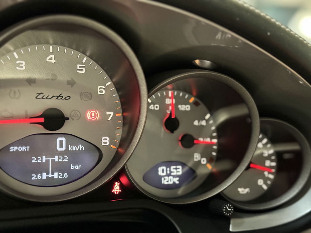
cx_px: 156
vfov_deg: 30.3
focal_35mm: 48
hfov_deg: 39.7
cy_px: 116
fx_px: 431
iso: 1000
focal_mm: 6.86
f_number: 1.78
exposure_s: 1/20
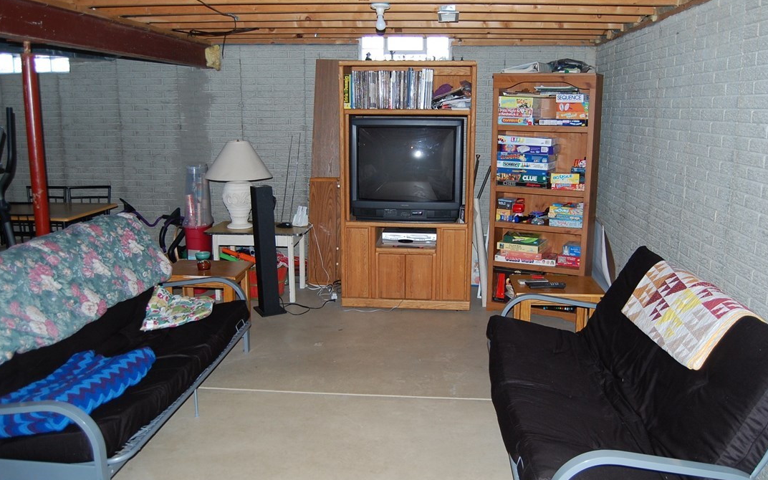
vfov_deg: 40.6
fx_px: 649
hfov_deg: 61.2
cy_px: 240
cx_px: 384
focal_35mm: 31
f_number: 3.8
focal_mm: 20
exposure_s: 1/60
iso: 400
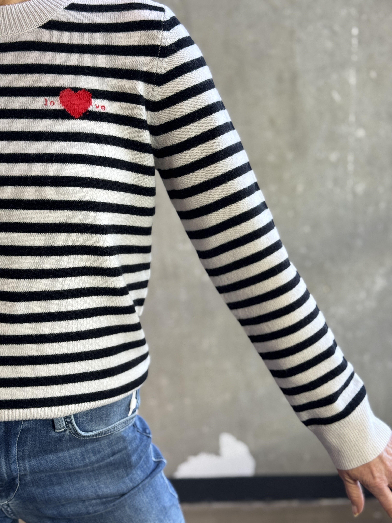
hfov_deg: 30.3
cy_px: 262
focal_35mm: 48
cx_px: 196
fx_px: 725
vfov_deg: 39.7
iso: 80
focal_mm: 6.76
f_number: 1.78
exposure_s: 1/100
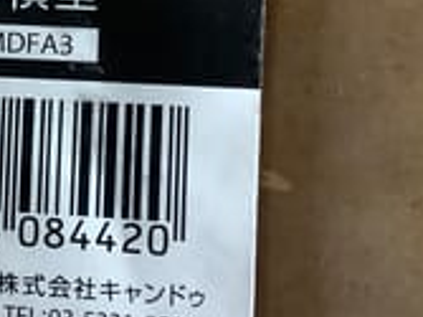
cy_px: 22
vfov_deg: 15.7
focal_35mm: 93
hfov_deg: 19.9
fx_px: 1136
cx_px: -76
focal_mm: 3.3
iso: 320
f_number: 2.4
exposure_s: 1/33
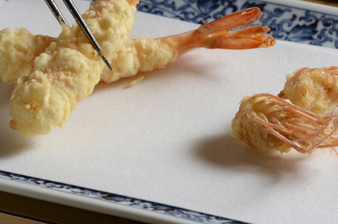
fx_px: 2839
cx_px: 205
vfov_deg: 4.5
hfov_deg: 6.8
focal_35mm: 303
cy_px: 31
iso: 200
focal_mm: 112
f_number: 7.1
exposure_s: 1/200
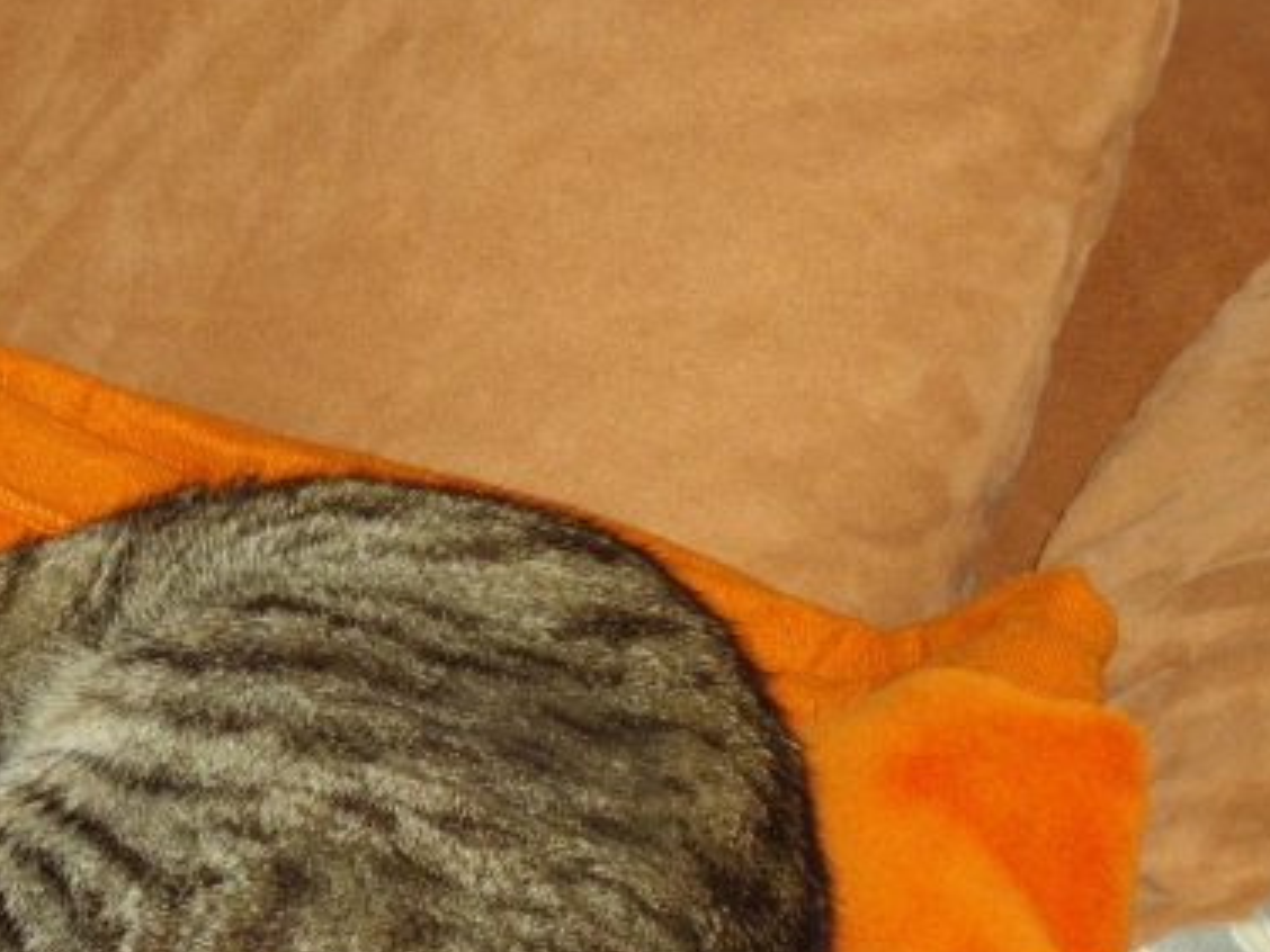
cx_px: -7
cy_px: 334
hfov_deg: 13.1
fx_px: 5467
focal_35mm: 149
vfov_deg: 10.0
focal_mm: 11.3
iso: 194
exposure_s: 1/80
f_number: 3.8
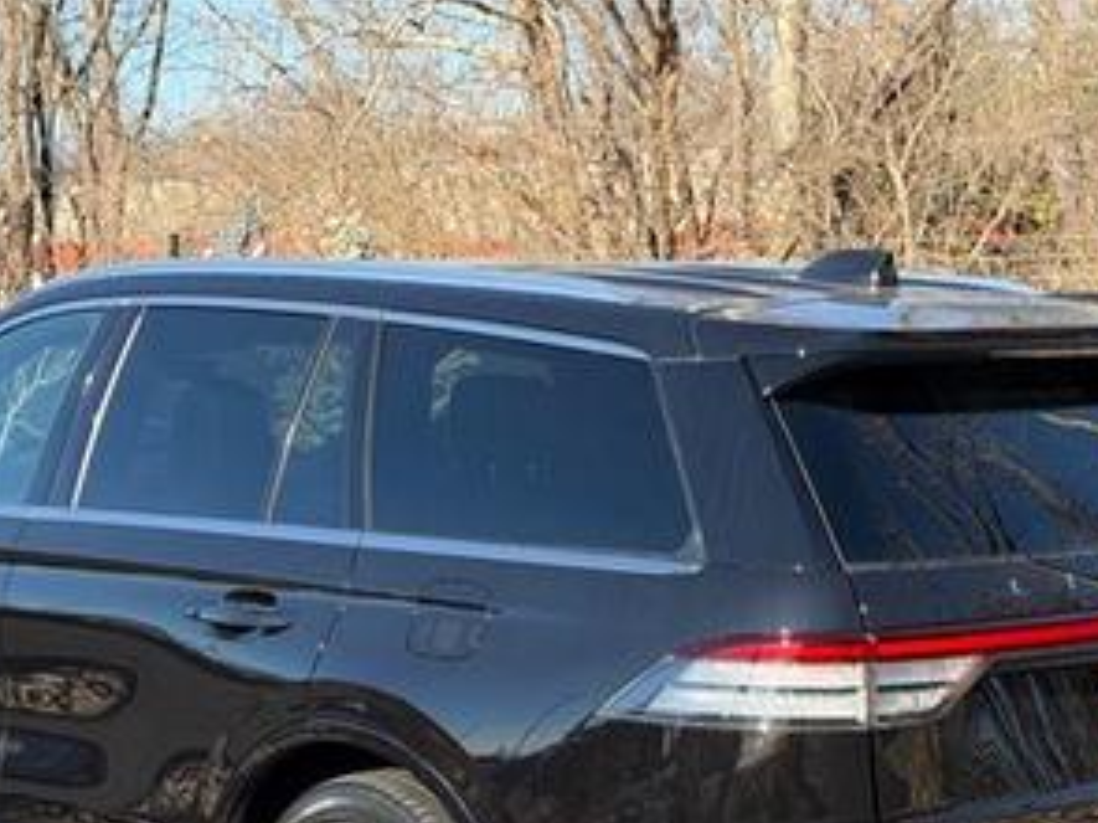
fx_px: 2600
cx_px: 480
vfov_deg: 17.8
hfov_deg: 23.8
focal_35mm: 82
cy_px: 696
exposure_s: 1/1429
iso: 100
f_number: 1.78
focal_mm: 6.76
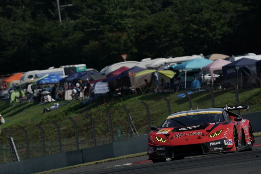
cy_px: 87
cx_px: 130
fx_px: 3009
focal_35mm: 415
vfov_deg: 3.3
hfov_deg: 5.0
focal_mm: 415
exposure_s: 1/1000
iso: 200
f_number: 10
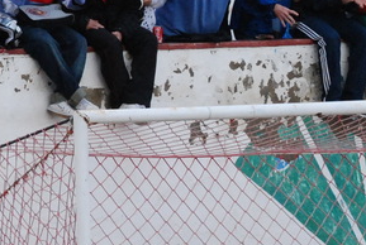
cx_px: 541
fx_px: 6762
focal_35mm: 664
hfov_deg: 3.1
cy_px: 258
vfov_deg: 2.1
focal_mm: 125
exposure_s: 1/800
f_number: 7.1
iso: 1250
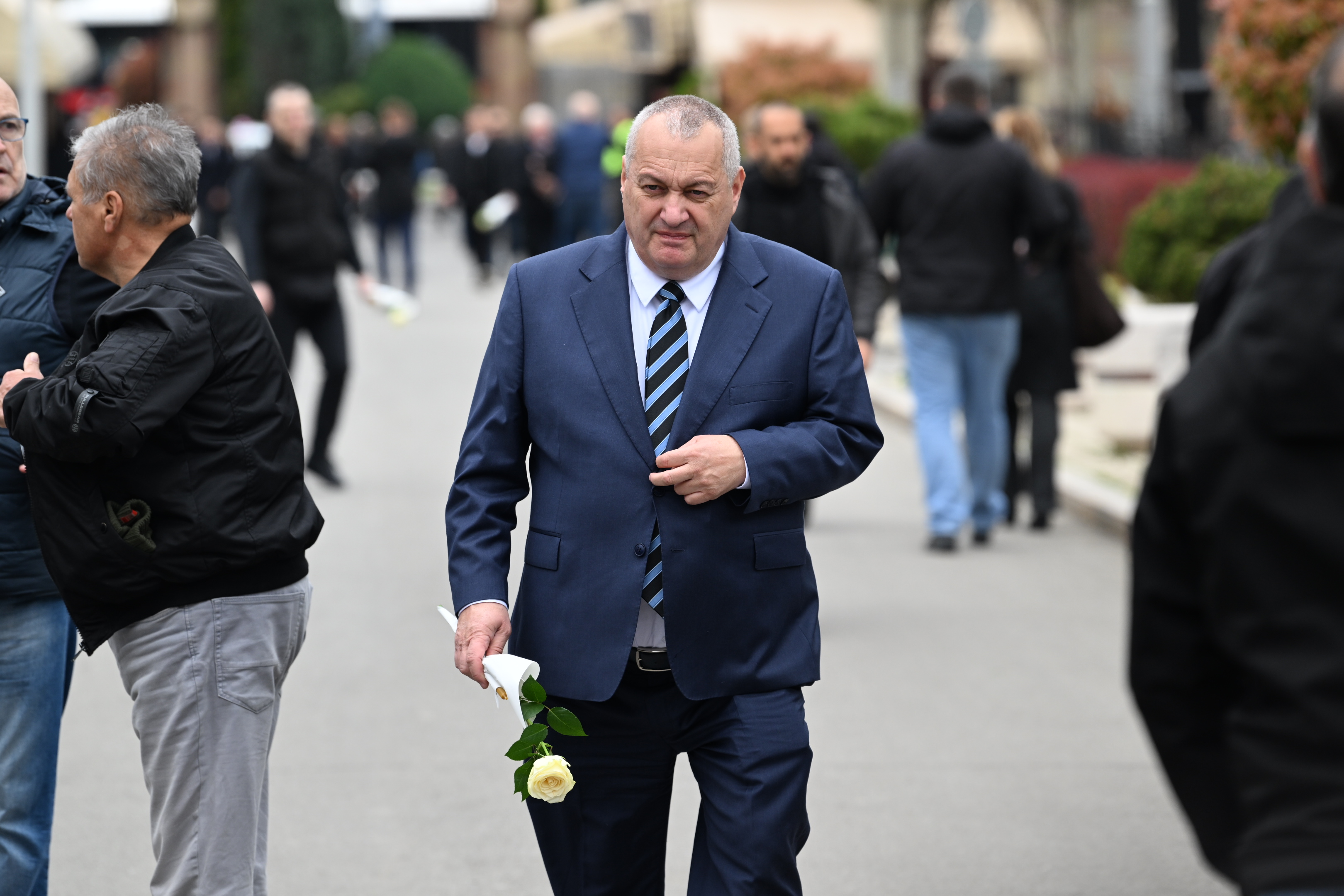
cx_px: 672
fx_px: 7466
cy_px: 448
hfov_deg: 10.3
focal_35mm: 200
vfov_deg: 6.9
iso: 500
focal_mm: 200
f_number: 5
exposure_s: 1/1000
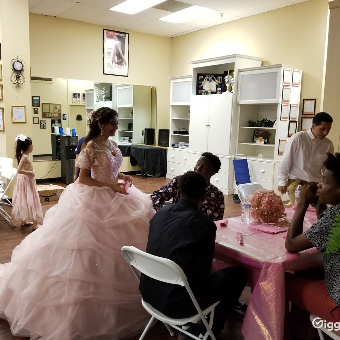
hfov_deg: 52.3
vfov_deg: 52.5
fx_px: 344
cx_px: 142
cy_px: 169
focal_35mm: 31
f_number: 1.7
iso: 250
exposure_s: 1/30
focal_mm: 4.3
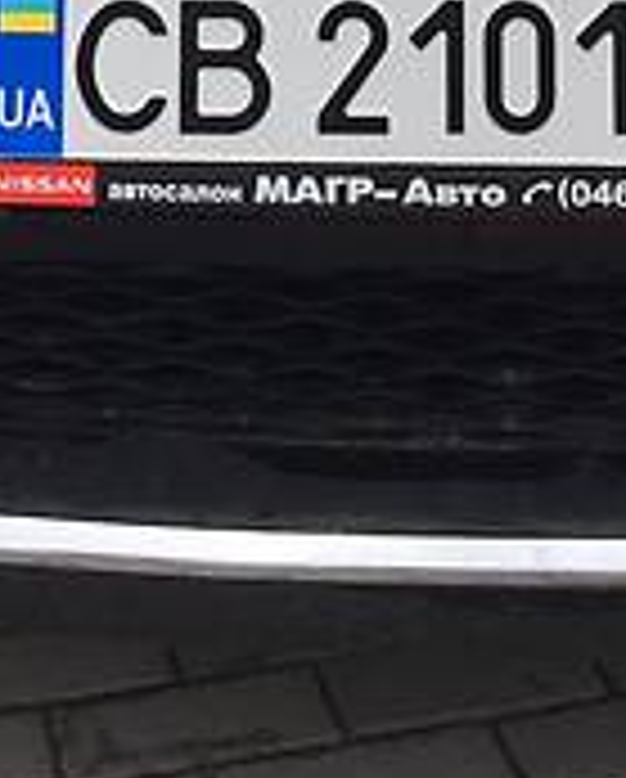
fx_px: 2264
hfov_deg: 15.7
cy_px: -477
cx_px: 396
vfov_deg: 17.1
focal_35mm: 98
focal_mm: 4.2
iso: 32
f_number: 2.2
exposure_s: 1/989
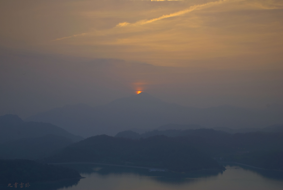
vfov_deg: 29.0
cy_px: 95
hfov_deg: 42.3
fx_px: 366
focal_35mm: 46
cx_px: 142
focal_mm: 31
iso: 100
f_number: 9
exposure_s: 1/3
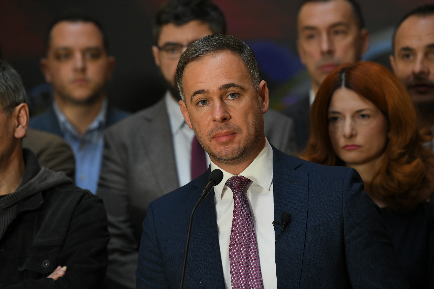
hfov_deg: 10.3
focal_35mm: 200
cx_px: 217
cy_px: 144
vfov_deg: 6.9
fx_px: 2411
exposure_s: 1/250
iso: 2000
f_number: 4
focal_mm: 200
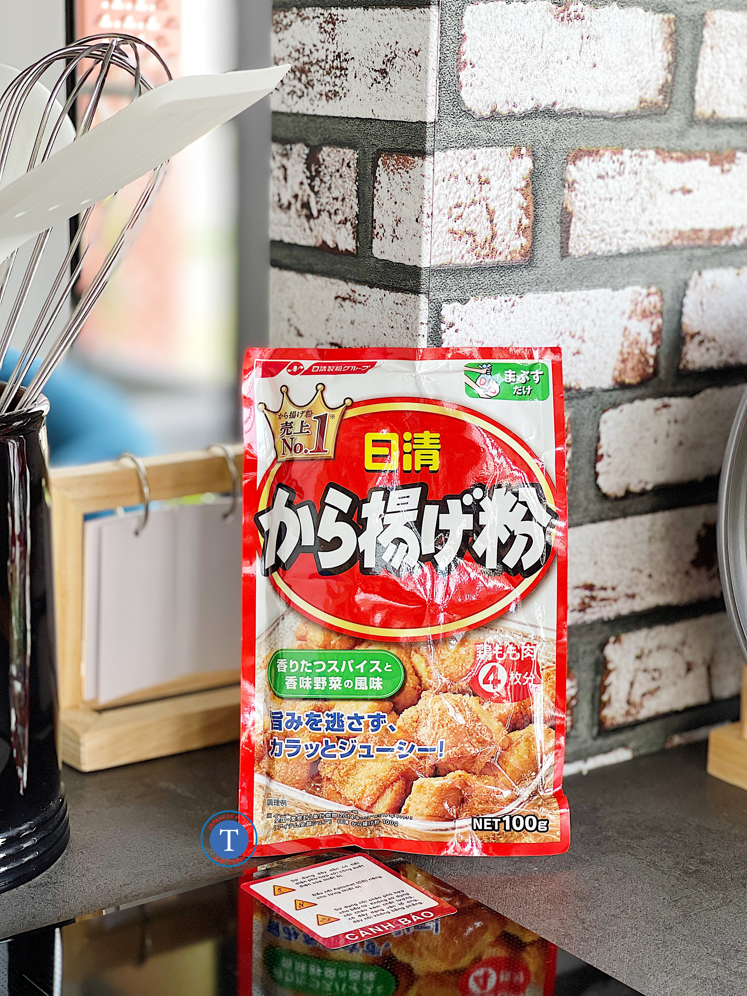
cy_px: 498
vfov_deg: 30.3
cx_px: 374
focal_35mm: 64
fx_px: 1841
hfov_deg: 22.9
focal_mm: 7.5
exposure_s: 1/121
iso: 64
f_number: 2.2
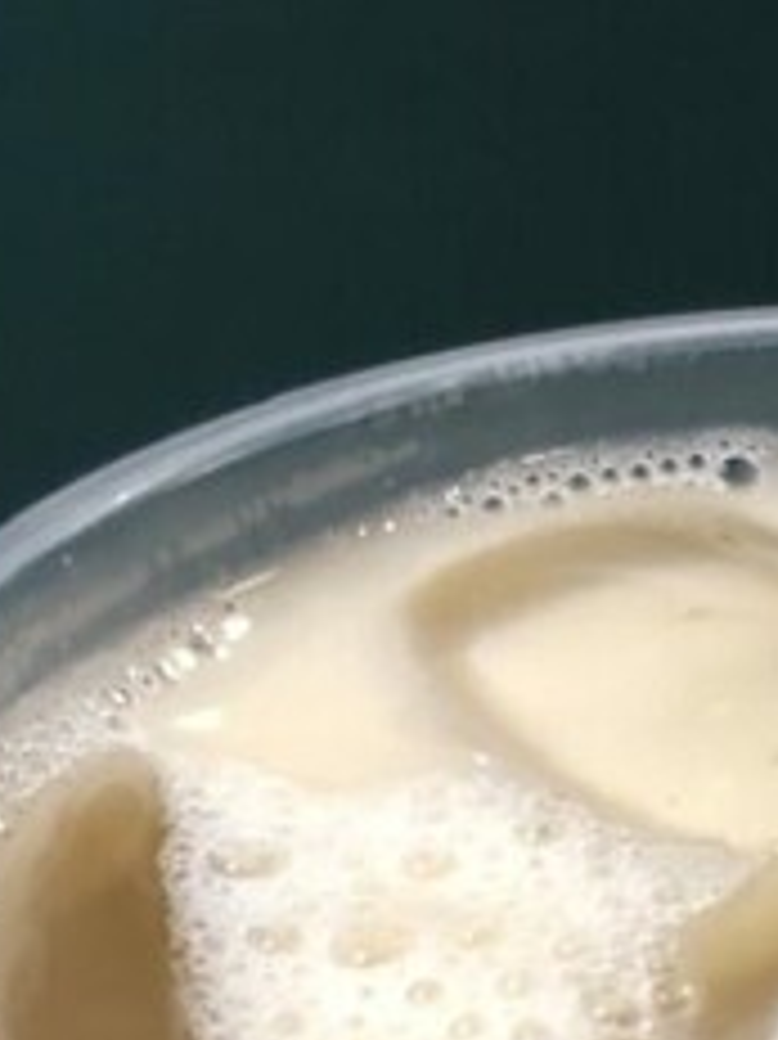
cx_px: 1077
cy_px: 1837
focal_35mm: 103
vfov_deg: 16.3
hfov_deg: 13.7
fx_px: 3089
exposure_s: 1/13
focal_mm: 3.99
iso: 100
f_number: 1.8
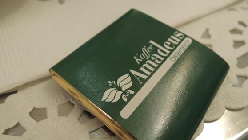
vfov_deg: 38.9
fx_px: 197
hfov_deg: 64.3
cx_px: 123
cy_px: 63
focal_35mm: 30
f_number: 2.8
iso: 360
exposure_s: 1/30
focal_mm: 4.3
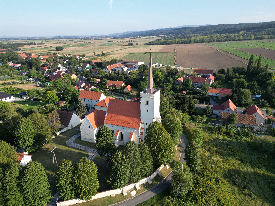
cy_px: 103
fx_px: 191
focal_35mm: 24
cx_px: 138
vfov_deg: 56.8
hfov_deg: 71.6
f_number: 1.7
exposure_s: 1/1250
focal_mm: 6.72
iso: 120
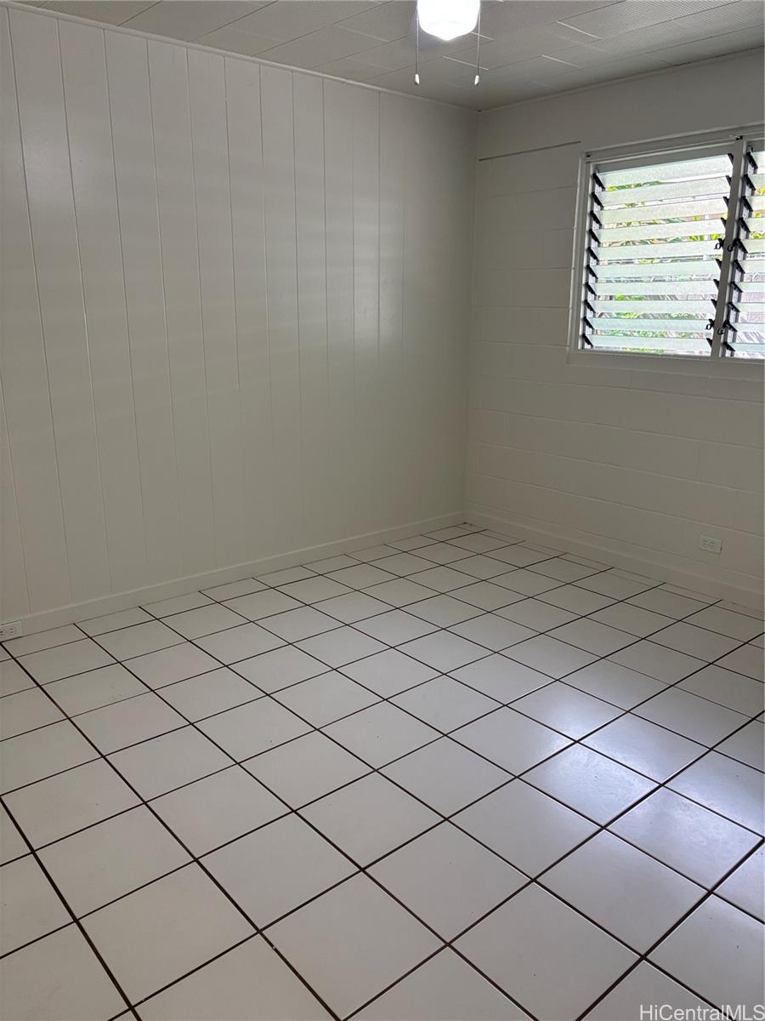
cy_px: 510
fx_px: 766
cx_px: 382
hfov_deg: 53.1
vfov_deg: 67.3
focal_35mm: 26
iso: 125
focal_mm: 5.96
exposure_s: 1/120
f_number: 1.6
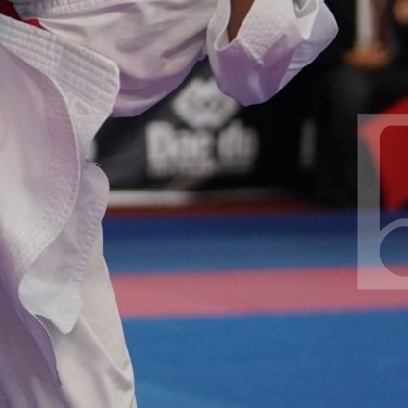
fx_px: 3467
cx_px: -205
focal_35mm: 260
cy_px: -140
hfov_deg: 6.6
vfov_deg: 6.7
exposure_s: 1/1000
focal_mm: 72
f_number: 2.8
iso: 2000
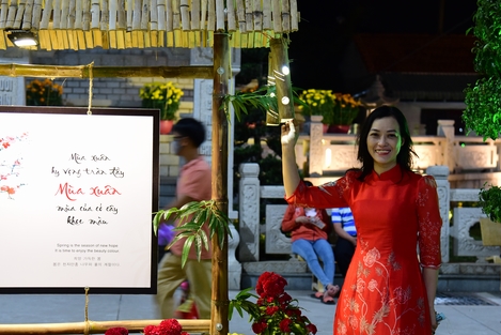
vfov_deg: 15.2
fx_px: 1253
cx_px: 245
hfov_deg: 22.6
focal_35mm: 90
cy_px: 181
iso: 2000
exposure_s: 1/25
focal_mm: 65
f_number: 4.5
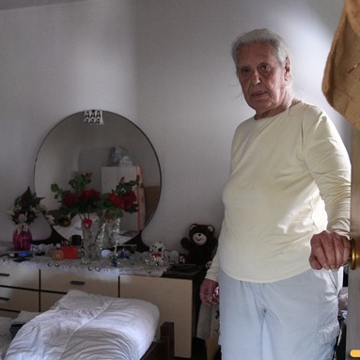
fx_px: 482
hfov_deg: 40.9
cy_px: 177
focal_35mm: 41
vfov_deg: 40.9
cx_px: 171
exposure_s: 1/80
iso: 8000
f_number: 4
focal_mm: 24
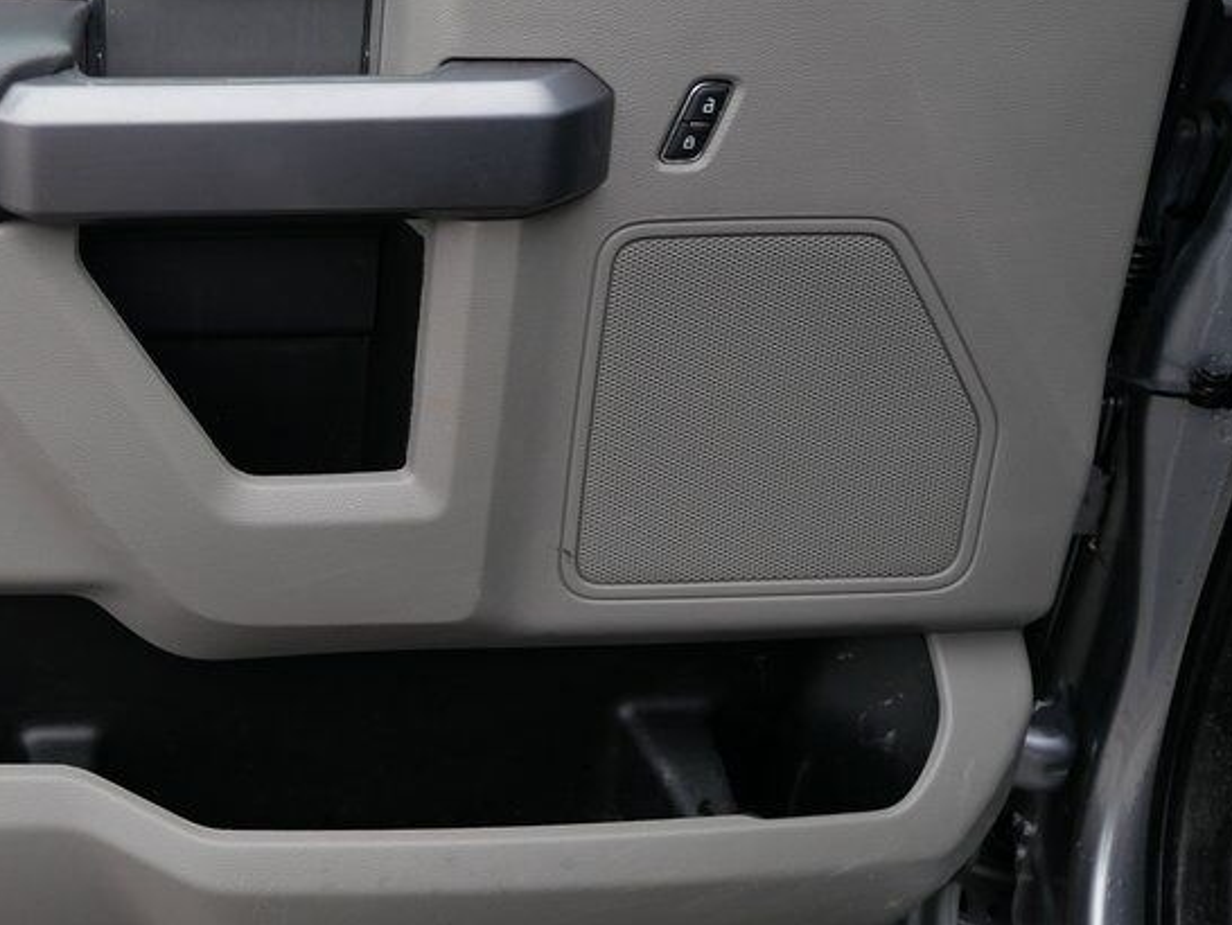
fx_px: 1602
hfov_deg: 38.7
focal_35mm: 45
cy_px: 205
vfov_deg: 31.5
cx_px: 90
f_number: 3.5
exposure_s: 1/80
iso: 200
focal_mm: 12
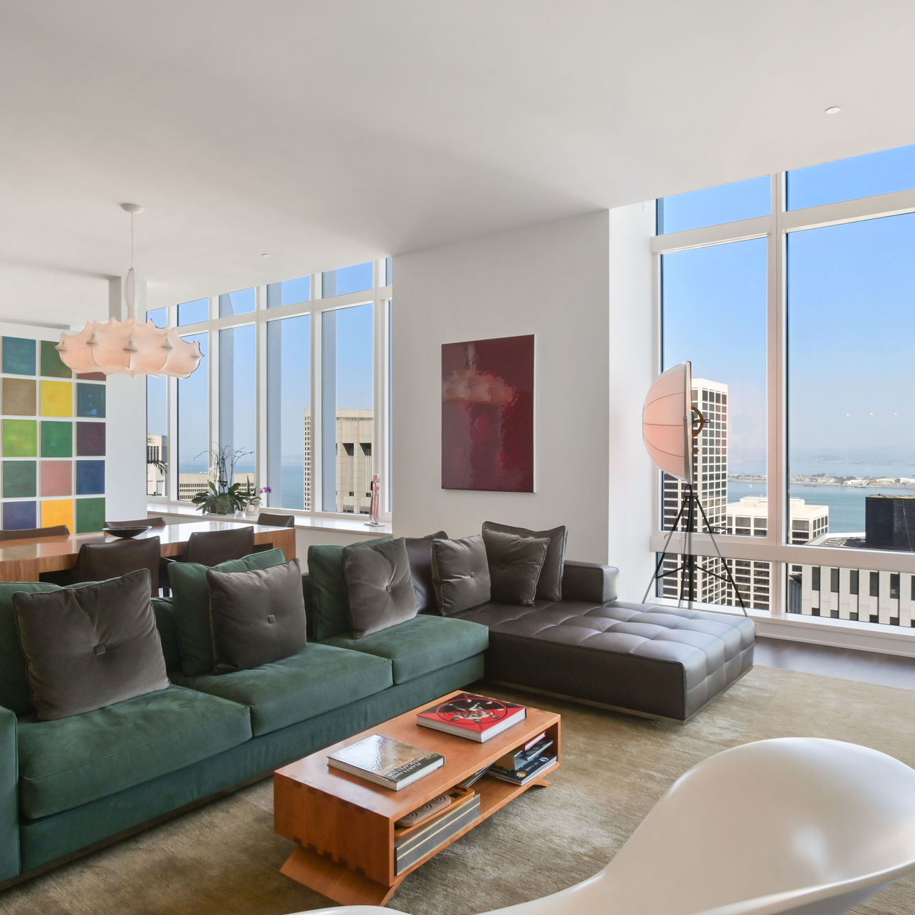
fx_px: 748
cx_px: 477
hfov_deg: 62.9
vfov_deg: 62.9
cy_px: 466
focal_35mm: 25
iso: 400
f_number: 11
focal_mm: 19
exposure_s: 1/60
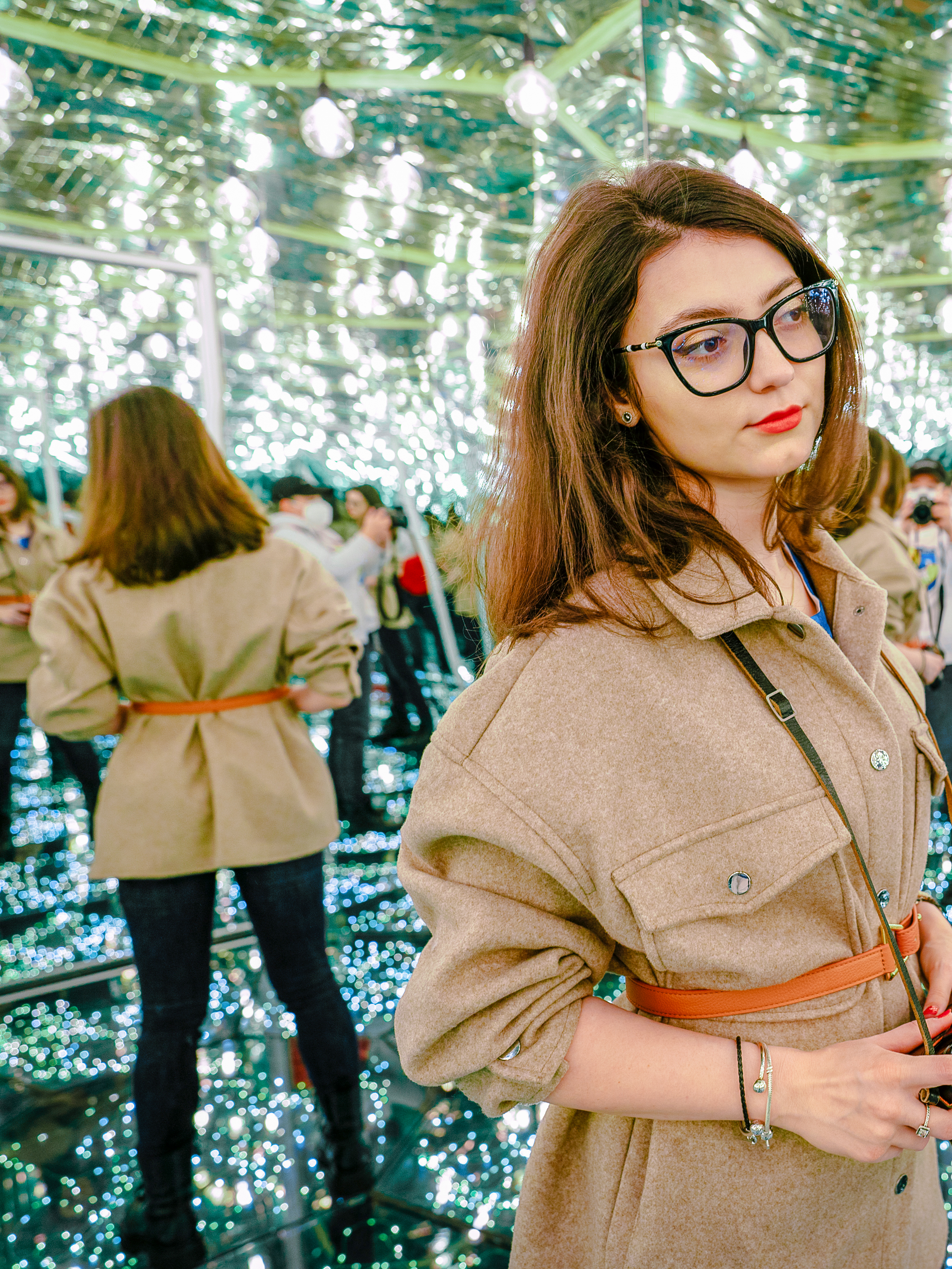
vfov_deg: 61.7
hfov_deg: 43.1
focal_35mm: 29
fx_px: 1063
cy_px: 637
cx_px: 897
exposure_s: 1/60
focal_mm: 20
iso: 200
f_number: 3.5
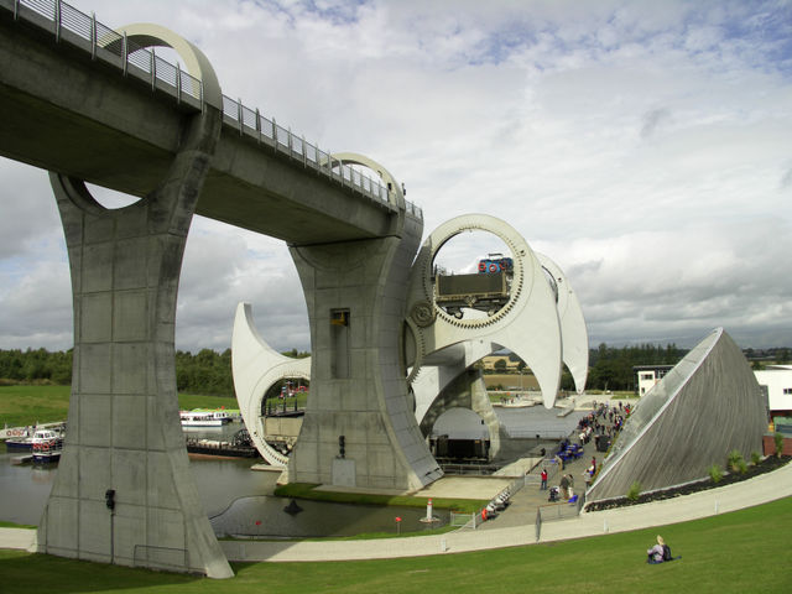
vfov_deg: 49.7
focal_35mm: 28
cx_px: 396
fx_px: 641
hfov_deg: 63.4
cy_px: 297
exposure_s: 1/500
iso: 50
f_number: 5.6
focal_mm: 7.2
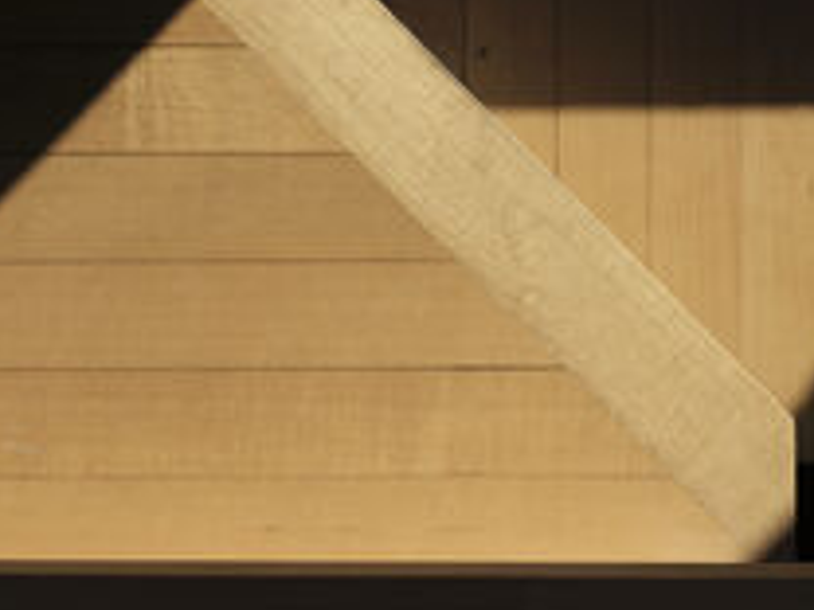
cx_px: 360
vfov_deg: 15.0
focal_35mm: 98
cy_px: 164
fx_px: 2304
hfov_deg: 20.0
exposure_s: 1/250
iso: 100
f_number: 8
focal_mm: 64
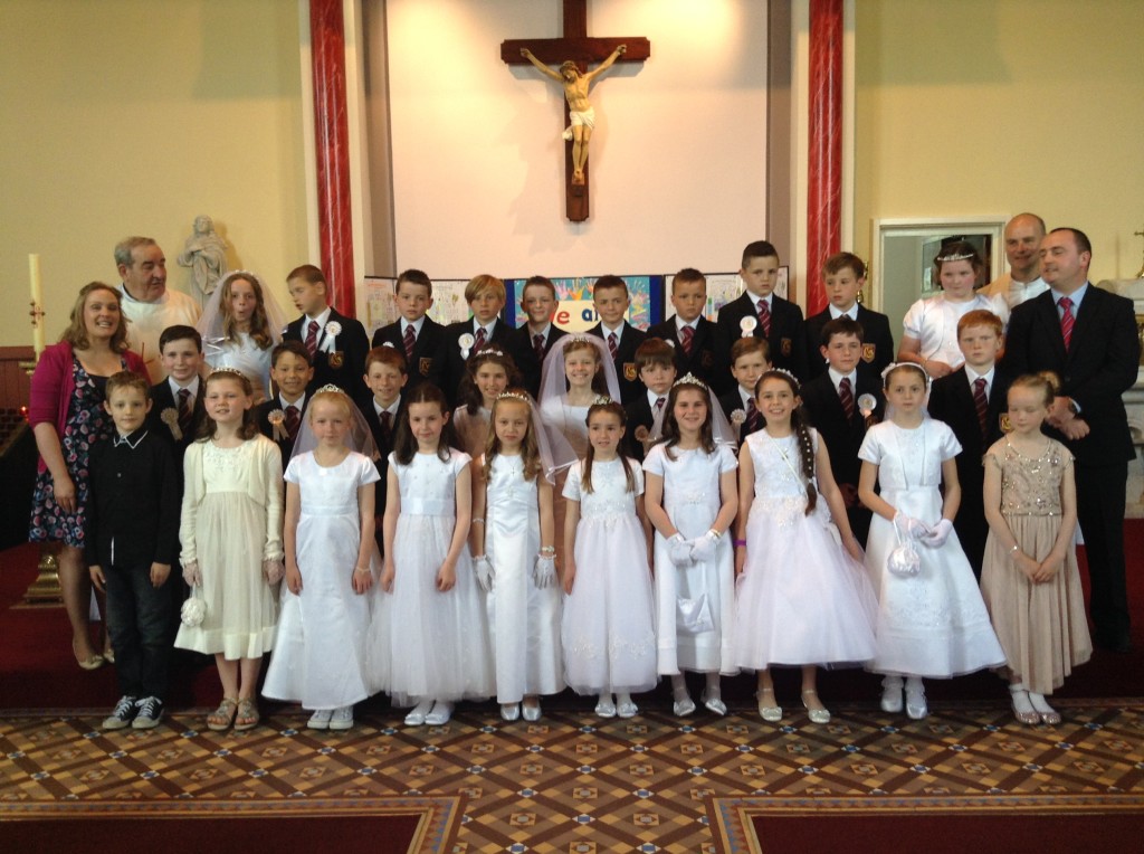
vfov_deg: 42.8
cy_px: 427
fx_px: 1089
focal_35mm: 33
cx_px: 572
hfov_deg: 55.4
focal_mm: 3.3
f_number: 2.4
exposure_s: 1/24
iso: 50
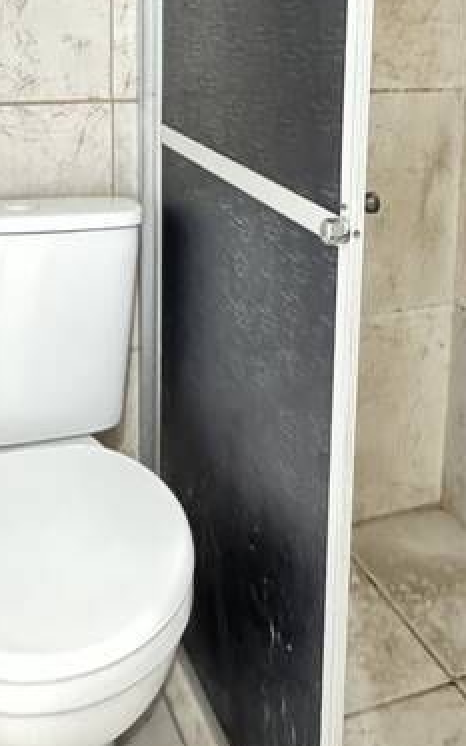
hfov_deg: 29.8
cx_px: 226
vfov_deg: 43.6
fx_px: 874
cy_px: 128
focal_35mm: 43
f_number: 2.2
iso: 2500
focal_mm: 2.22
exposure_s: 1/24
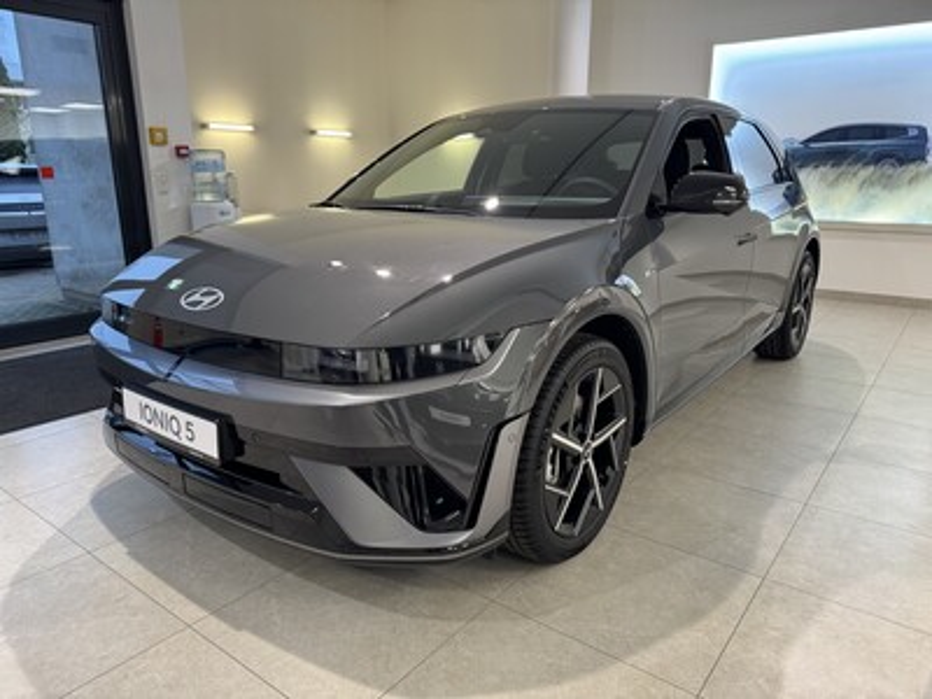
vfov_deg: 56.8
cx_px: 466
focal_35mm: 24
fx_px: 646
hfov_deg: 71.6
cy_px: 350
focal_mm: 6.76
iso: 200
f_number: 1.78
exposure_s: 1/100
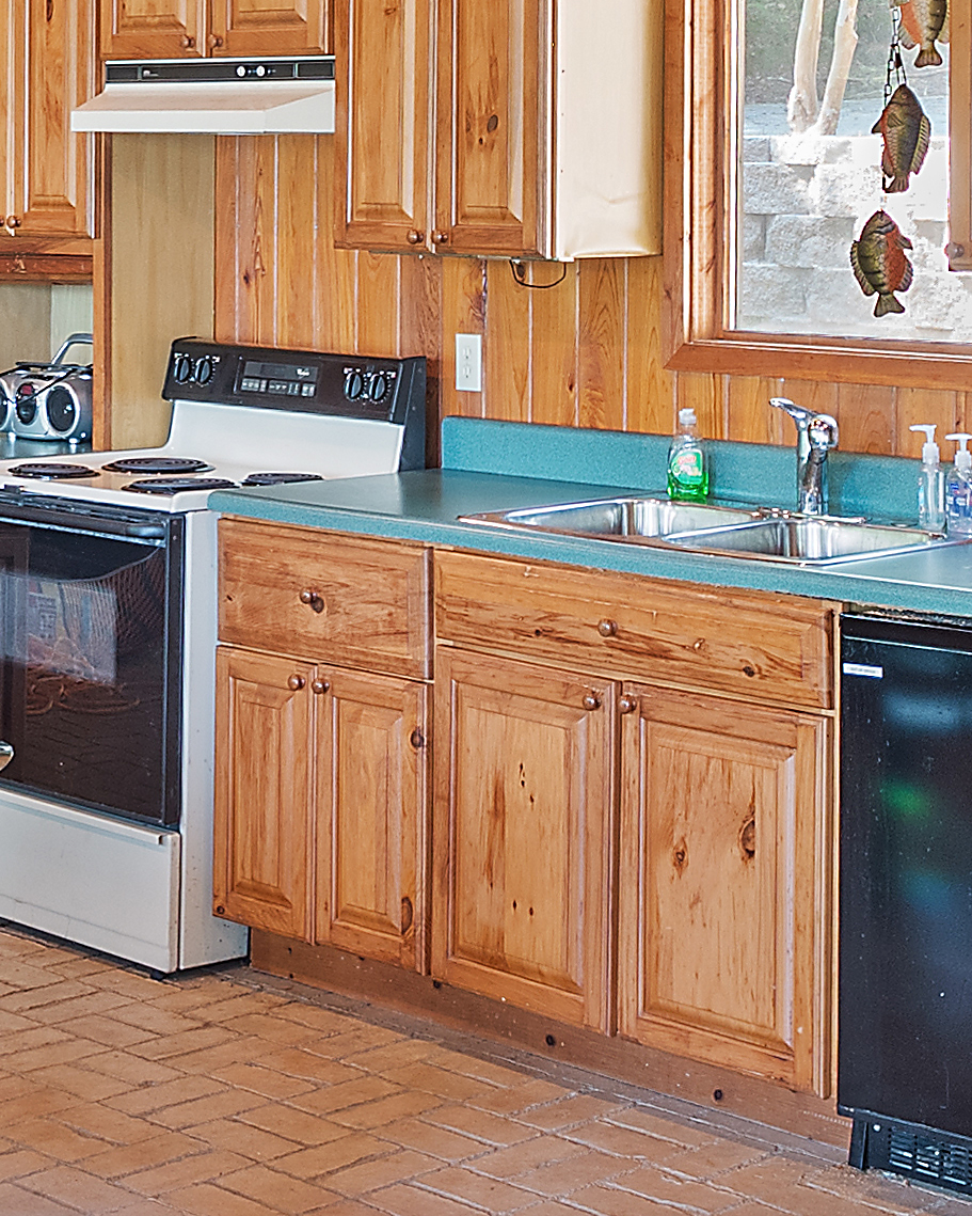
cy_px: 11
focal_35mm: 80
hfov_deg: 19.1
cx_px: 632
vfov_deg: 22.9
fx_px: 2877
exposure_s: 1/1.25
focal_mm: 9
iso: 200
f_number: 5.6
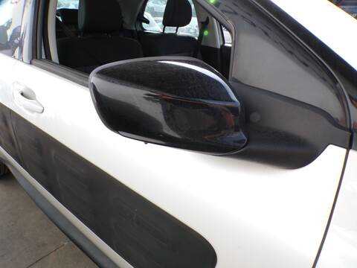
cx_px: 178
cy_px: 134
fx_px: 248
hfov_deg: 71.6
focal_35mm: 24
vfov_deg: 56.8
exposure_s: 1/140
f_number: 4.4
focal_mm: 4.3
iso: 100
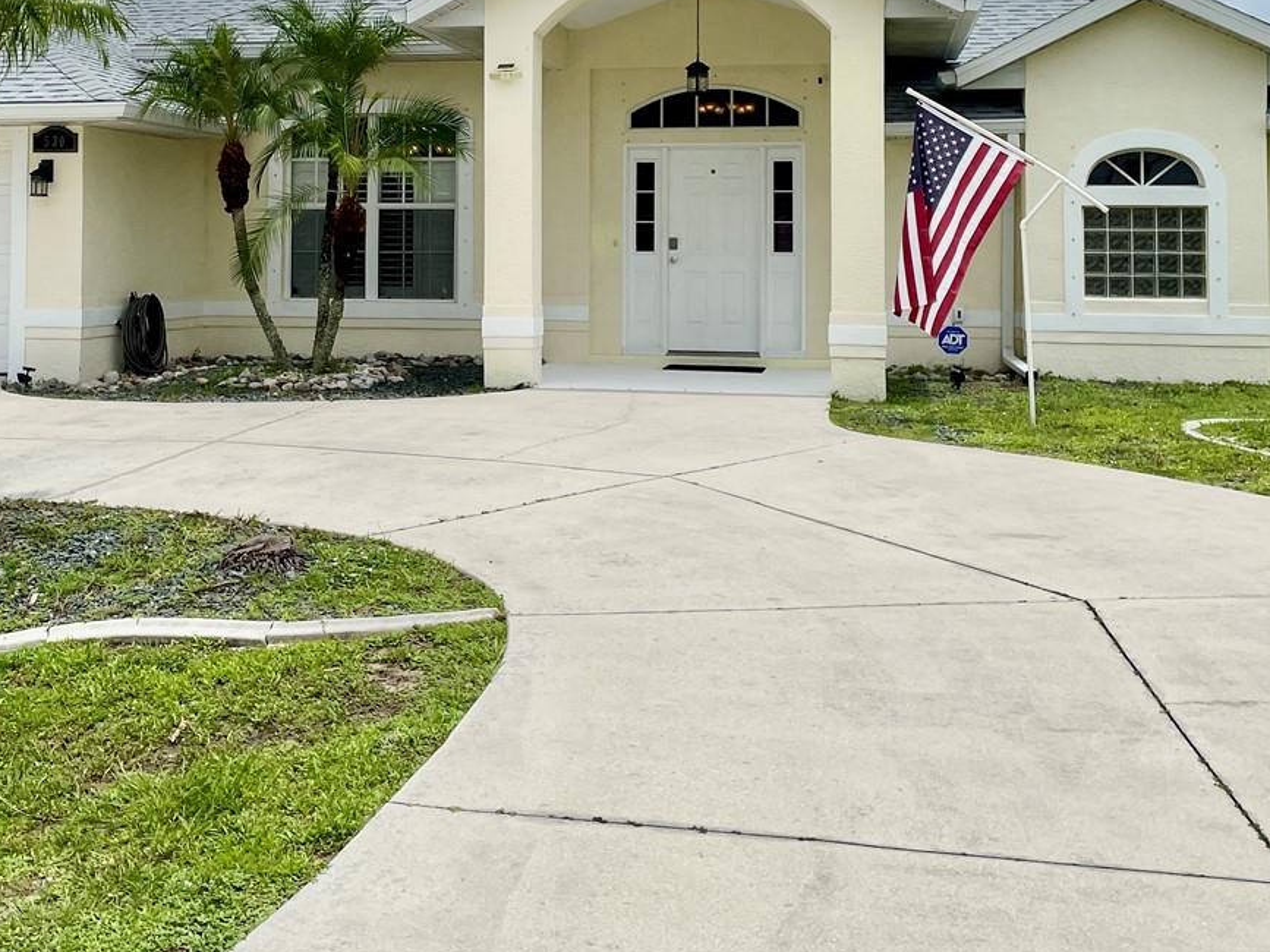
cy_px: 209
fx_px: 1761
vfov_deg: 29.7
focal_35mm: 48
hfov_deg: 39.3
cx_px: 461
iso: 32
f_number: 1.6
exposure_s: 1/9091
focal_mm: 4.2
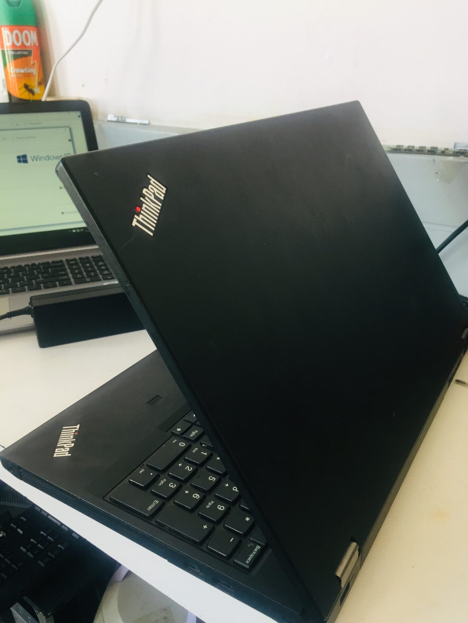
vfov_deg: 61.7
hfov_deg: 48.2
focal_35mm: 29
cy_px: 312
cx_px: 234
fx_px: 523
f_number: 2.2
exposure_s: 1/33
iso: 100
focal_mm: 4.15
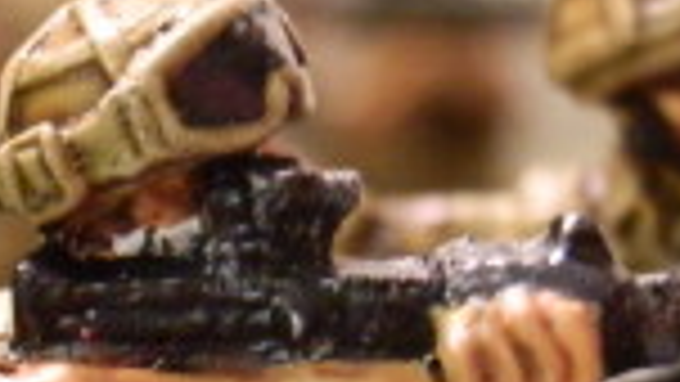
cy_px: 553
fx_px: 4256
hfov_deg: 9.1
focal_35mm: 236
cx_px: -45
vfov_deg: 5.1
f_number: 3.7
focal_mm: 10.99
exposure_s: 1/8
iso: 400
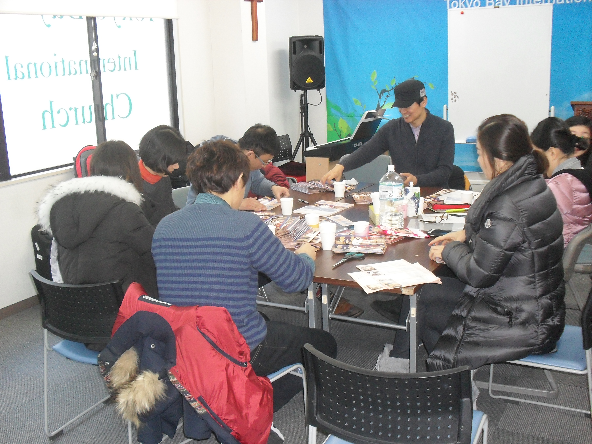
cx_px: 296
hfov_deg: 49.0
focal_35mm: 38
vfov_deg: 37.7
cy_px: 222
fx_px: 650
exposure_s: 1/45
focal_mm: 6.3
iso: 200
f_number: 2.8
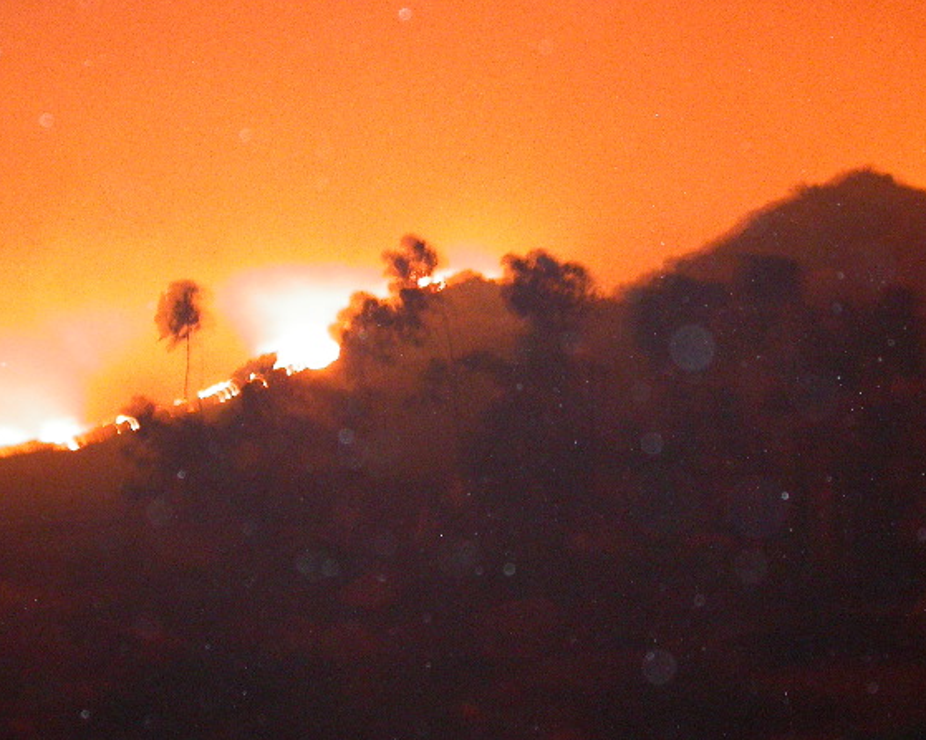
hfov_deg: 33.0
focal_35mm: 57
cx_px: 469
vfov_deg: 26.7
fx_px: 1562
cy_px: 348
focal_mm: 10.7
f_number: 2.9
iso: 400
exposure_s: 1/2.7
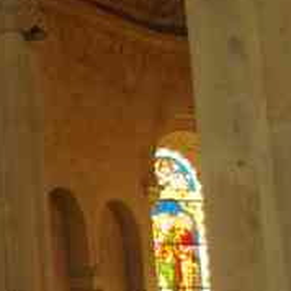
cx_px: -366
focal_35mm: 129
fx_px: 1227
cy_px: 219
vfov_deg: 13.5
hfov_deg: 11.6
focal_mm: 18
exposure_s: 1/20
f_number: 3.5
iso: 1600
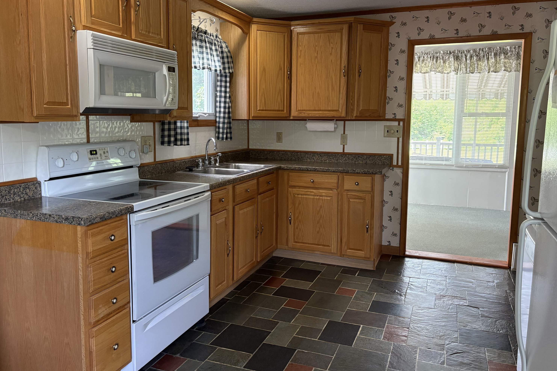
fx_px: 433
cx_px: 283
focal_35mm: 28
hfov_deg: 65.5
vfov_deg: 46.3
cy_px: 164
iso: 200
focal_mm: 5.96
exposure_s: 1/60
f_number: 1.6
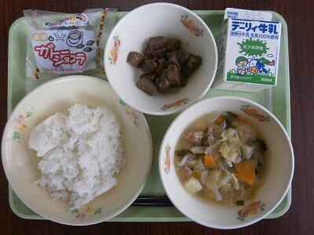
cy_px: 118
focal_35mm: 26
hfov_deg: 67.3
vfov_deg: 53.1
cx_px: 157
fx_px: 236
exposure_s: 1/30
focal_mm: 4.7
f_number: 2.8
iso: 125
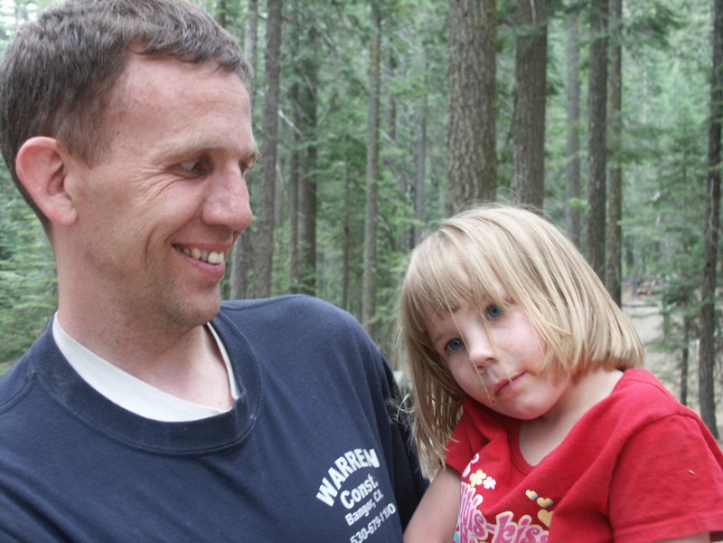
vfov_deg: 34.3
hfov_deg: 44.8
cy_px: 272
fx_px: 877
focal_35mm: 42
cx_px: 362
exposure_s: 1/30
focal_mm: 10.86
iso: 200
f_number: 2.8
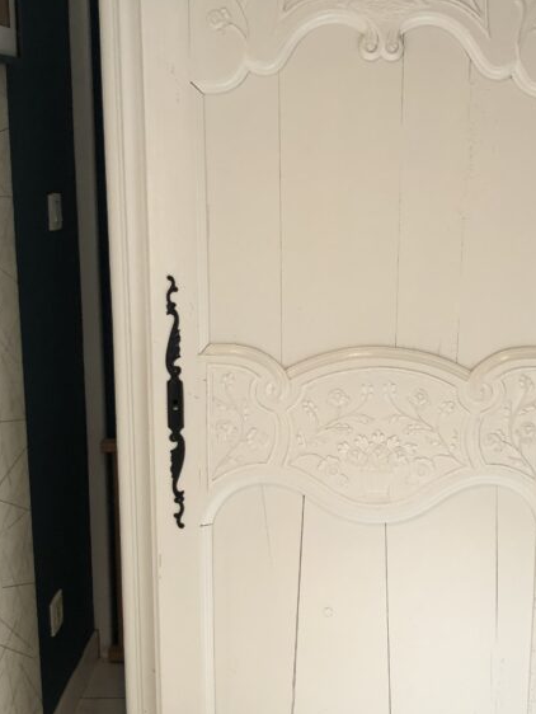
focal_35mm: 51
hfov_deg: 28.4
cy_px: 353
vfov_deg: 37.5
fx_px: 1052
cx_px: 358
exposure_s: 1/17
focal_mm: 4
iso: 40
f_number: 1.8
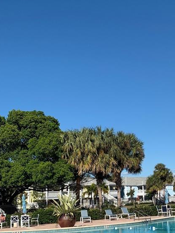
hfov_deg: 25.6
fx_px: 377
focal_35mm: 56
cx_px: 142
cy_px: 161
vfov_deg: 33.9
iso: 25
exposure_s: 1/3937
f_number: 1.8
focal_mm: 4.25
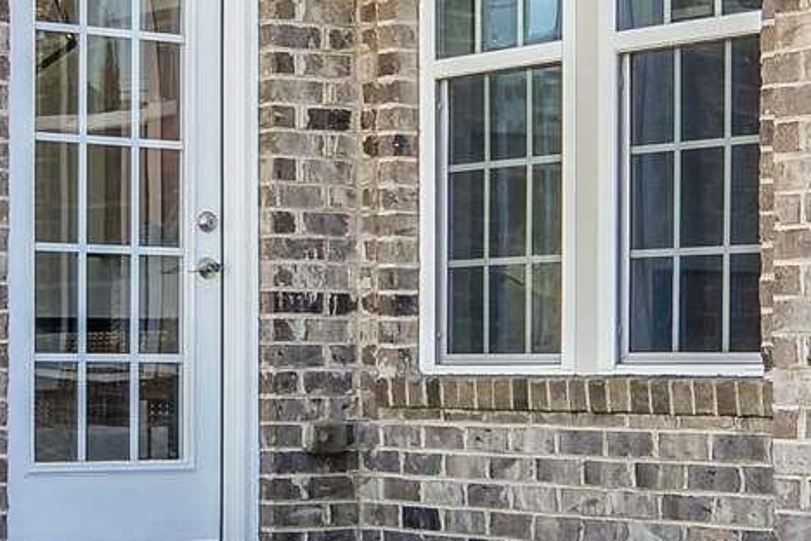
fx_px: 2439
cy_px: 401
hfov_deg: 18.7
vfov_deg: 12.6
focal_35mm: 108
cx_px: 177
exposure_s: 1/250
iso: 100
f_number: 2.8
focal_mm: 11
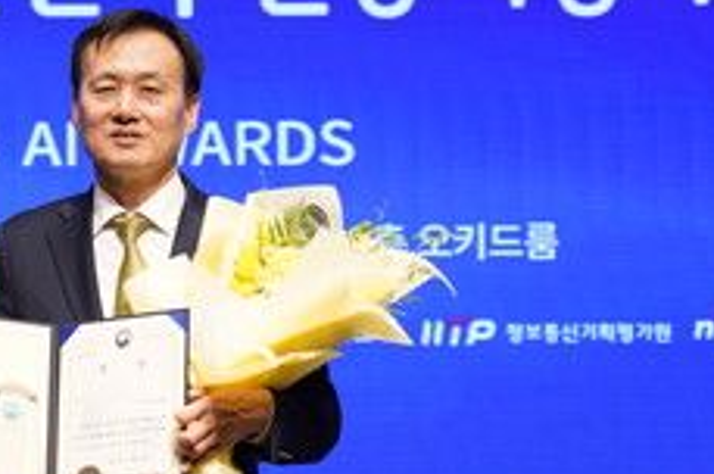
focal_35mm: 244
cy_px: 140
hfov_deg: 8.4
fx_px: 4832
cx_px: 97
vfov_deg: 5.6
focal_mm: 93
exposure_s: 1/200
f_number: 2.8
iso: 400
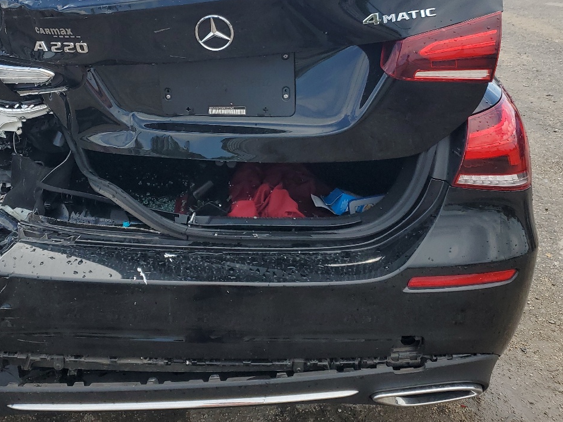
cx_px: 203
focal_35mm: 44
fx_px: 716
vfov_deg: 32.5
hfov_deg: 42.5
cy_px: 126
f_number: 1.5
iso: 50
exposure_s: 1/1667
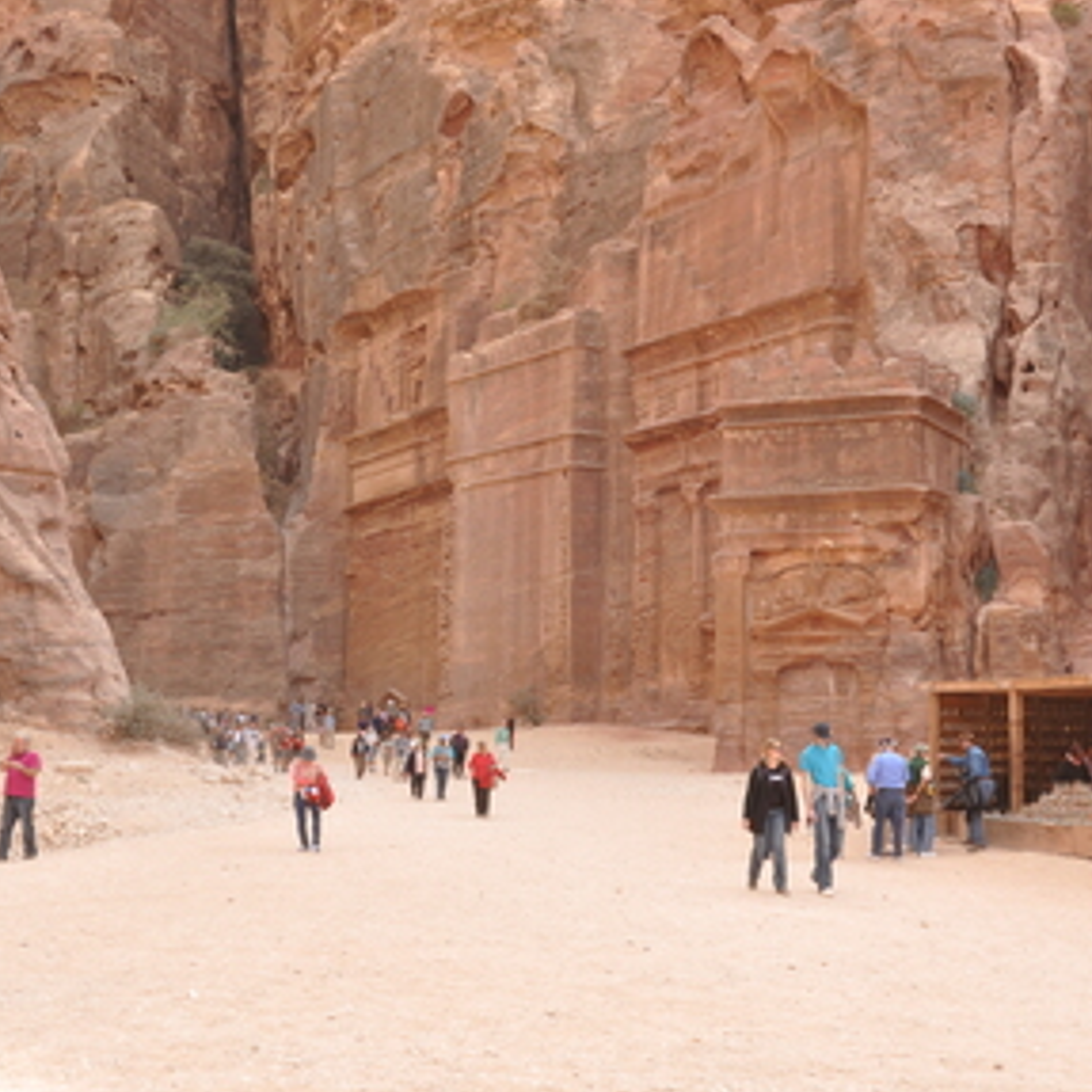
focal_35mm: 53
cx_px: 472
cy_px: 548
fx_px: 1879
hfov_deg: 32.4
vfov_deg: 32.4
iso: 200
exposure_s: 1/200
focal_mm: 27
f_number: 7.1
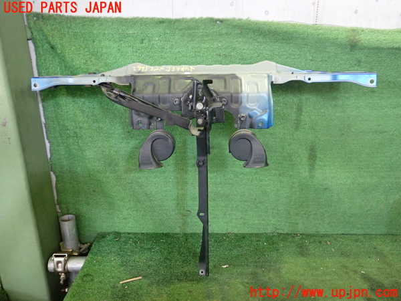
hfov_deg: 60.0
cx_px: 200
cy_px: 150
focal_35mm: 30
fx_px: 348
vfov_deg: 46.8
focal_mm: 5.4
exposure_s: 1/30
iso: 500
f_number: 2.3
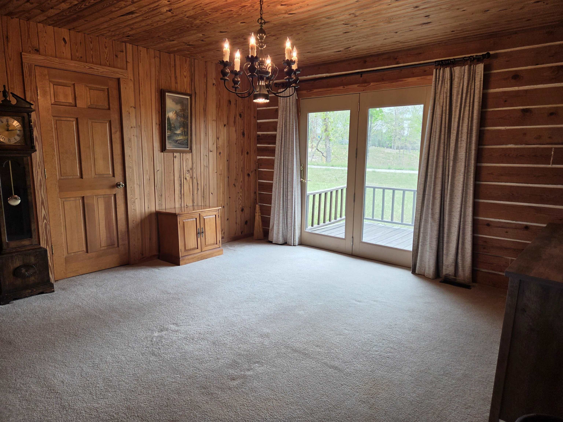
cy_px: 211
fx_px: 374
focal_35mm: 23
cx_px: 282
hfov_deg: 73.9
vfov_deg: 58.9
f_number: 1.8
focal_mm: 5.4
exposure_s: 1/120
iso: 50
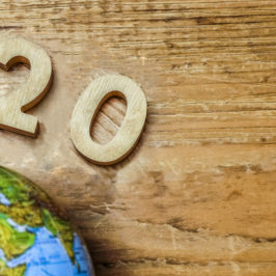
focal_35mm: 128
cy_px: 218
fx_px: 1155
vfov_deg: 13.6
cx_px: 75
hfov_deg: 13.6
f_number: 13
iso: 100
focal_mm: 50
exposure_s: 1/125
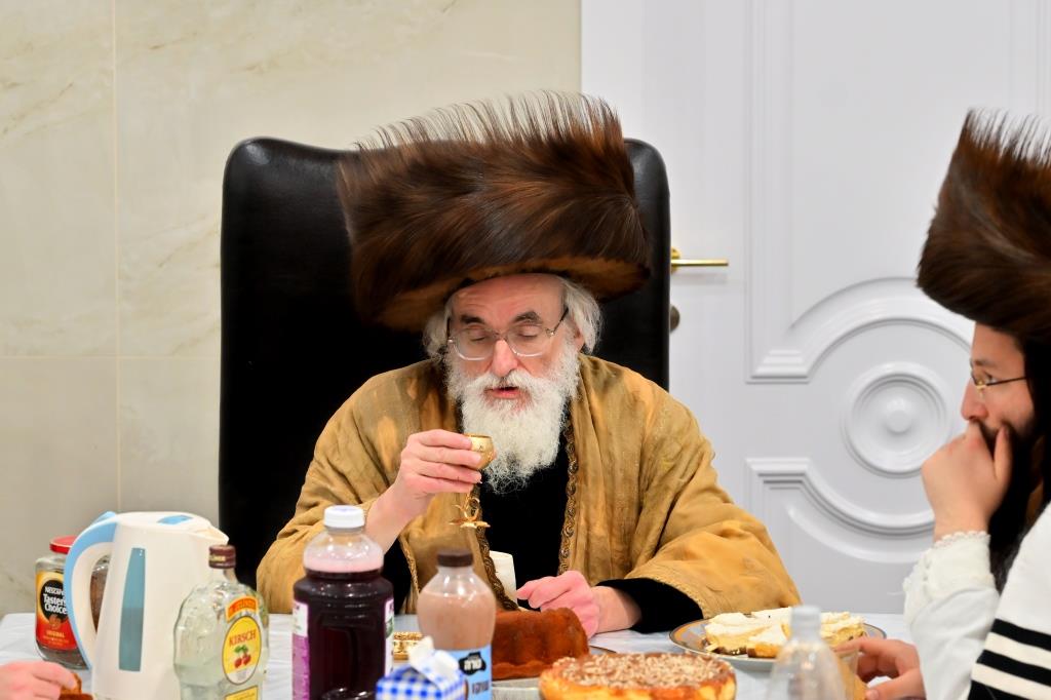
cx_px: 526
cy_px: 350
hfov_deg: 15.4
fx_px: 3881
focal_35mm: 133
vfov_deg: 10.3
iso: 800
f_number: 4
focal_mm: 89
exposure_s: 1/320
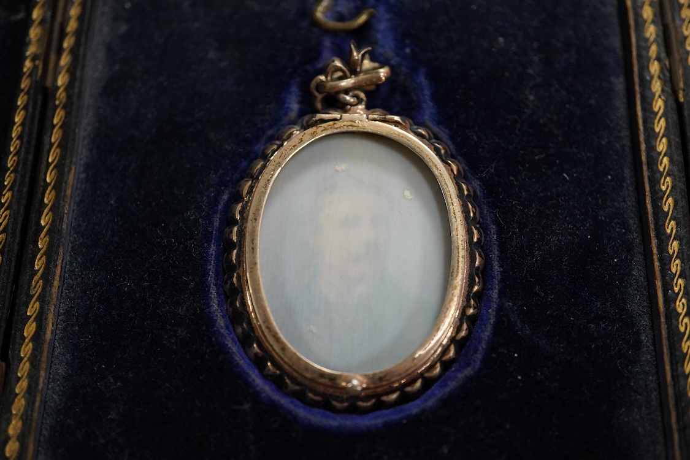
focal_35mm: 45
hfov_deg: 43.6
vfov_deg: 29.9
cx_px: 345
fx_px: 862
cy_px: 230
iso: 3200
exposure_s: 1/400
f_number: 5
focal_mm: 30
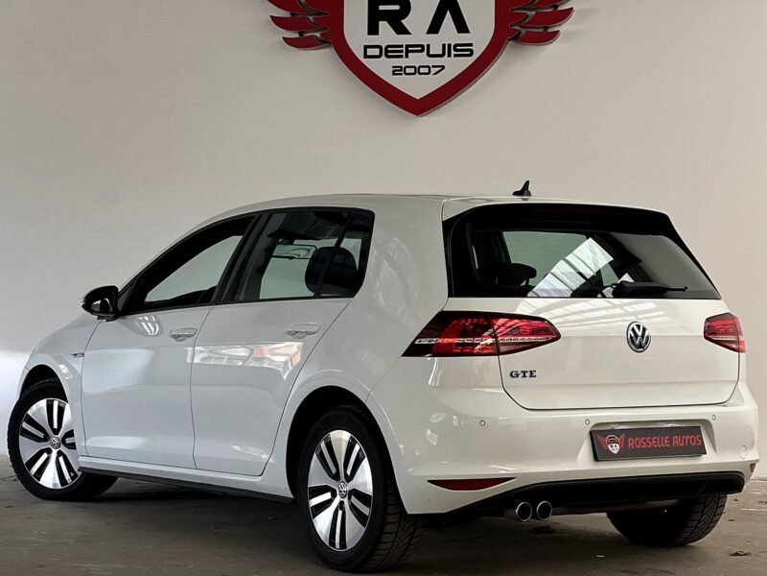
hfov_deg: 25.3
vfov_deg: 19.1
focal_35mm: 77
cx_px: 384
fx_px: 1706
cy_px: 288
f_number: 2.8
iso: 125
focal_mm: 9
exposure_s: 1/121
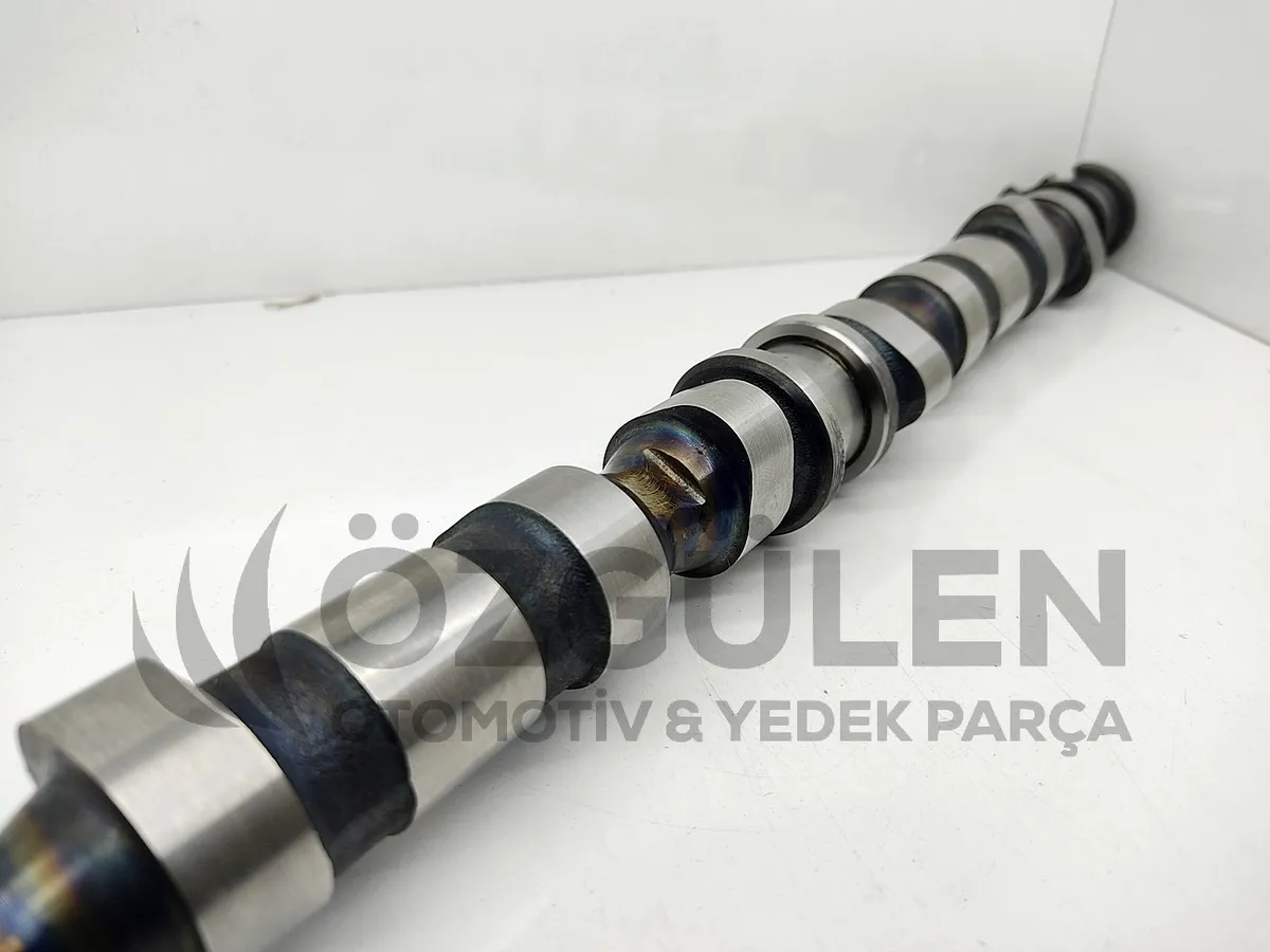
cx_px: 635
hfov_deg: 67.3
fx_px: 954
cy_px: 476
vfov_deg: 53.1
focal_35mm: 26
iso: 100
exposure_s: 1/123
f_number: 1.79
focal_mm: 4.74
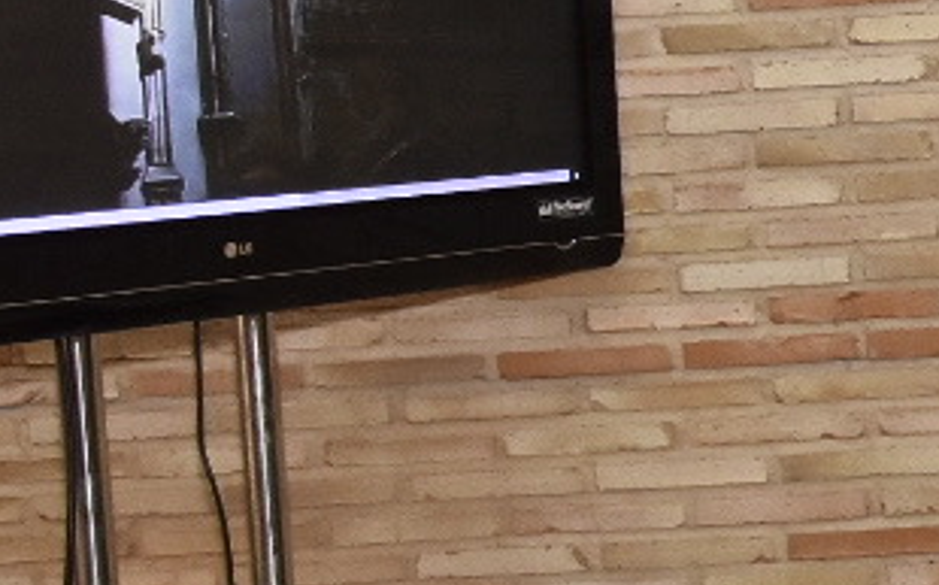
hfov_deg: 11.6
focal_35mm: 160
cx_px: 1960
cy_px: 249
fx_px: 4090
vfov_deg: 8.2
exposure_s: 1/100
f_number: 5.6
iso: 800
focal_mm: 20
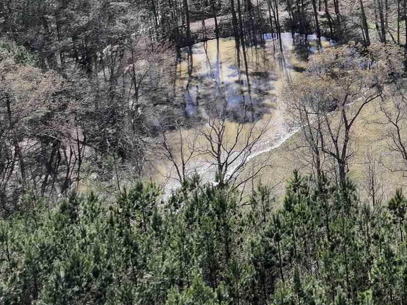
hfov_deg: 19.3
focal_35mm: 82
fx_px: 963
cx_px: 683
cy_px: -88
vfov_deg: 17.0
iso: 400
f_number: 2.8
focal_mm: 12.29
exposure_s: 1/3200
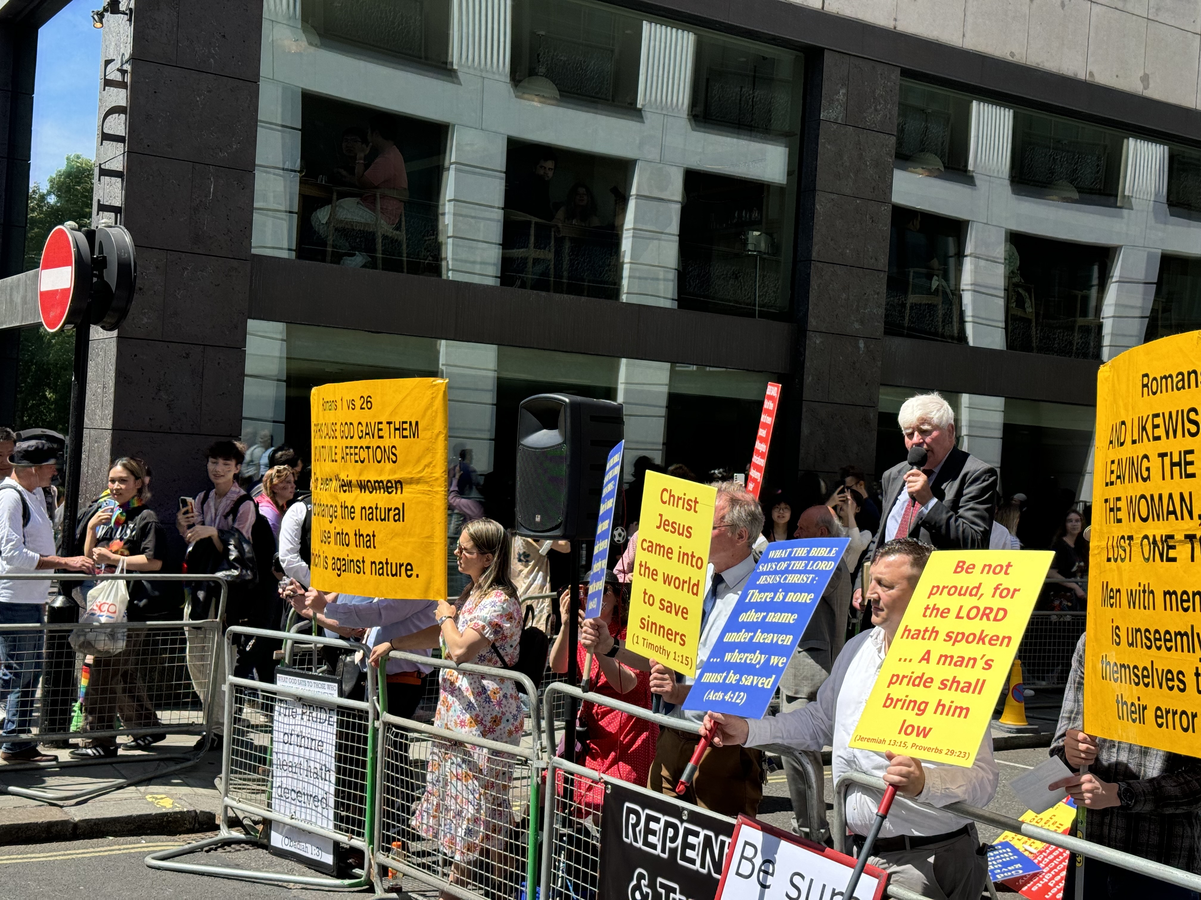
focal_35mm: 48
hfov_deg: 39.7
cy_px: 450
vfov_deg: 30.3
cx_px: 600
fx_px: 1665
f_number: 1.78
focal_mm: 6.76
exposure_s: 1/2415
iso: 64
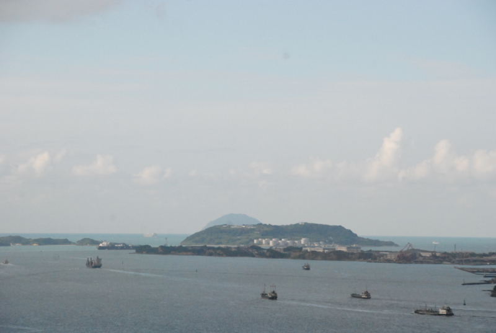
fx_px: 2174
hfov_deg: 13.0
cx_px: 248
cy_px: 166
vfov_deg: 8.8
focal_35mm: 158
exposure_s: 1/2000
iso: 1600
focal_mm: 105
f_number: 11
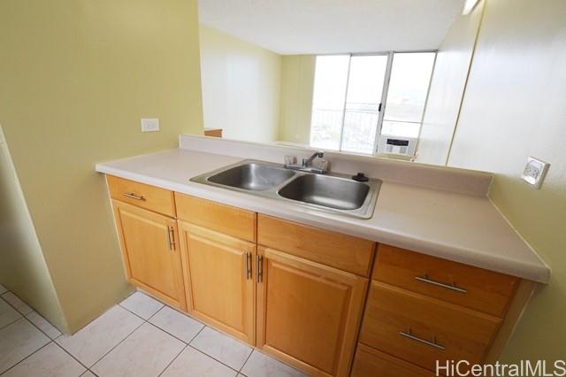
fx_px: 236
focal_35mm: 15
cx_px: 283
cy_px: 188
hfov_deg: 100.4
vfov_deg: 77.3
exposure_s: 1/100
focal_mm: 10
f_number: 5
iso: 400
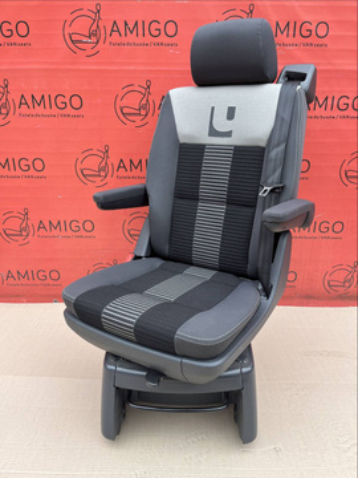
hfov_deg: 53.1
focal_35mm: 26
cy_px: 239
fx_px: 359
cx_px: 179
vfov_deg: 67.3
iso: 50
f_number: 1.6
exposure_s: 1/397
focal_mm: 5.1
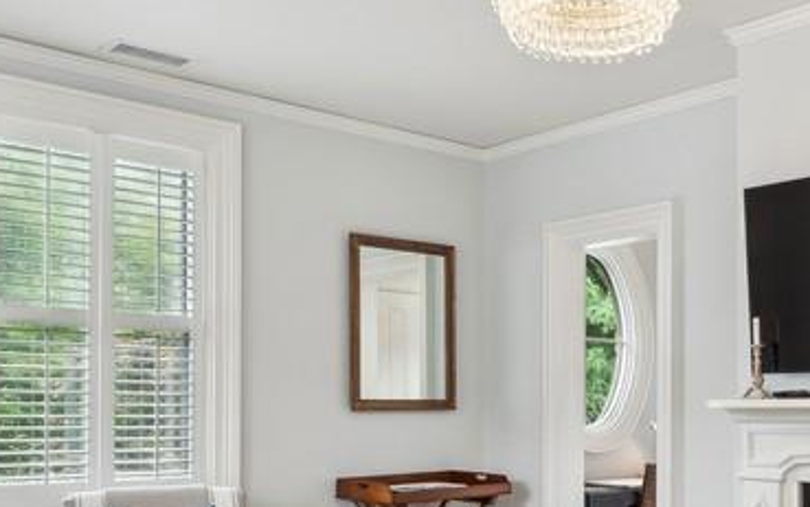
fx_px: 994
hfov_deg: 42.5
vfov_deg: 27.8
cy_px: 436
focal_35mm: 45
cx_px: 638
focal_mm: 15
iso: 200
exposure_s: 1/3.33
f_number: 11
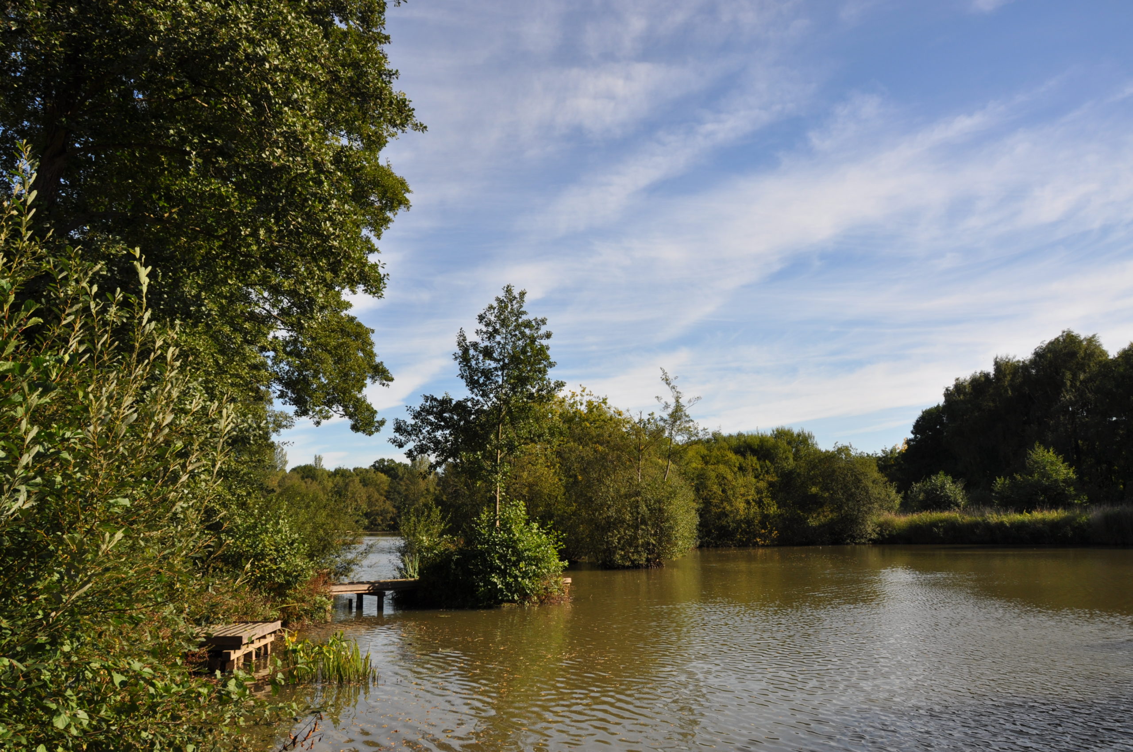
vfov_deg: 47.8
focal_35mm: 27
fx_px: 849
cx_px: 566
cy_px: 376
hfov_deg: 67.4
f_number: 9
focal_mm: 18
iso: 200
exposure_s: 1/320
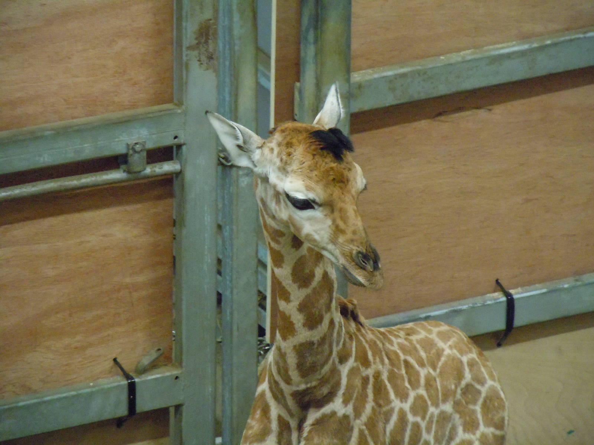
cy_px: 222
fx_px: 5148
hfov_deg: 6.6
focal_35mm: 300
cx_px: 297
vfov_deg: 5.0
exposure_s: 1/15
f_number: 5.6
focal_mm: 54
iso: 1600
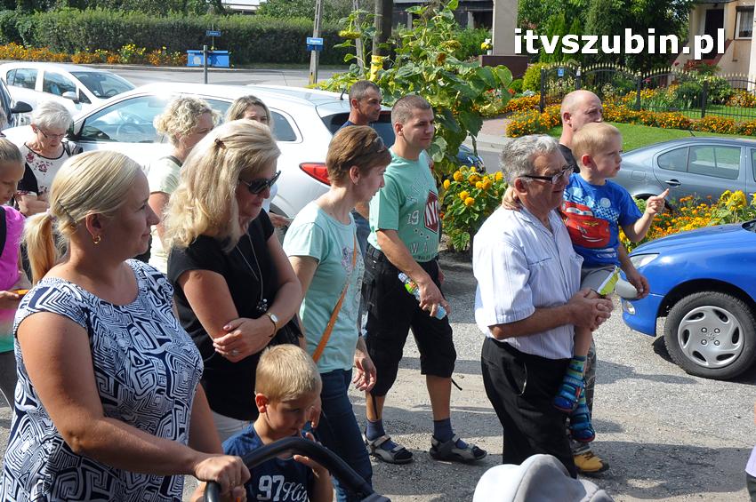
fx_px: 1070
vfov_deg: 26.4
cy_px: 251
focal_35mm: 51
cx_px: 378
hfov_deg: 38.9
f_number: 11
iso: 640
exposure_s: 1/500
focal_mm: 34
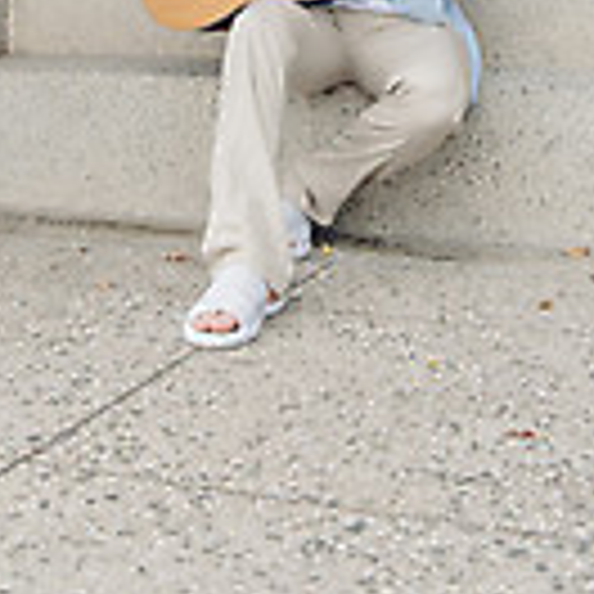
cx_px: 254
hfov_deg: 21.6
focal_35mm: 80
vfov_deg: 19.8
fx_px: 1553
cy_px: -184
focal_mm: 31
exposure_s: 1/1250
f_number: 3.2
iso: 400
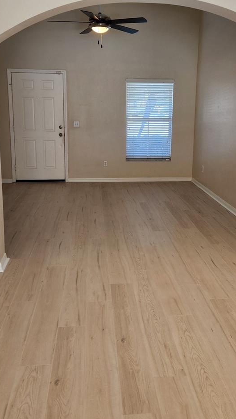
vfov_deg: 60.3
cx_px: 130
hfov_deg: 36.7
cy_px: 160
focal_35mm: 32
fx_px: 356
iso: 80
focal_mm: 5.4
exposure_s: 1/120
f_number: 1.8
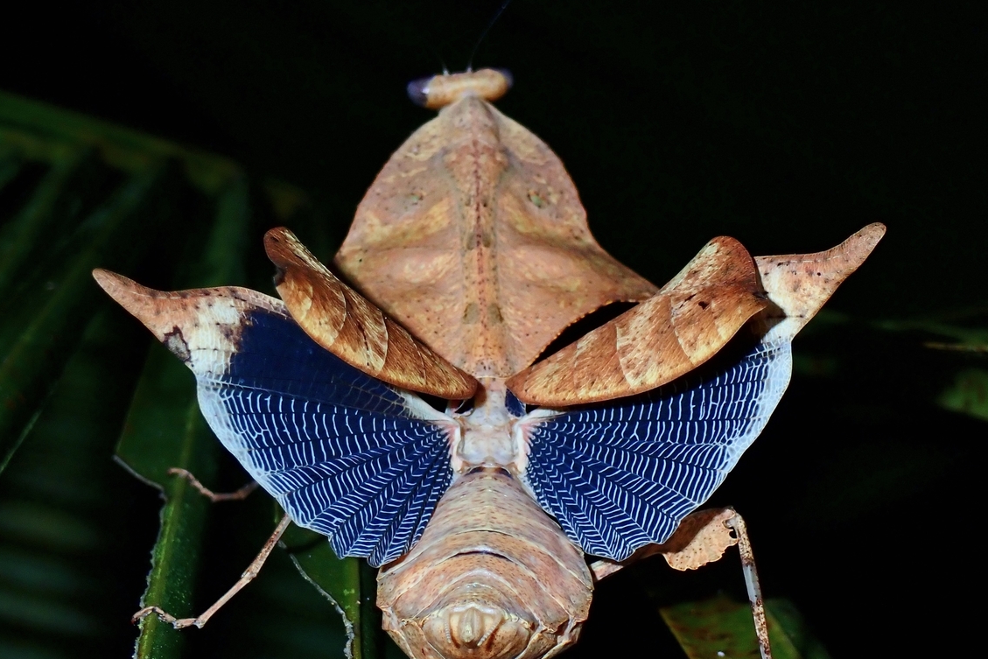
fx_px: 2882
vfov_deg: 13.0
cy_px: 359
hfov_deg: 19.5
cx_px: 491
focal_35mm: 105
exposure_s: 1/200
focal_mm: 18
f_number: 6.3
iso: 200
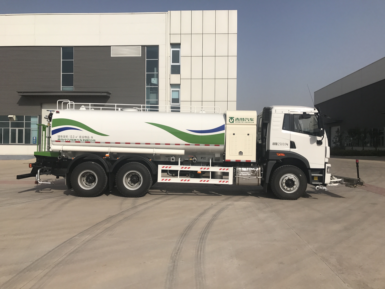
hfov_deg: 63.4
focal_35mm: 28
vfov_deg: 49.7
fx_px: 311
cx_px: 192
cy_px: 144
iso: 20
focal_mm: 3.99
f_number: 1.8
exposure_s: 1/6410
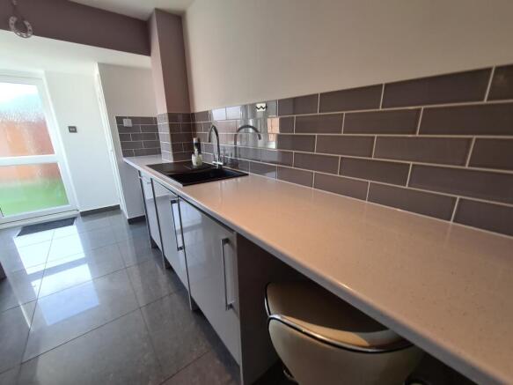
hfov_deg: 106.2
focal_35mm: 13
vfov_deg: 89.9
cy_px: 192
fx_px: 193
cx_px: 256
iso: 100
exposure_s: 1/100
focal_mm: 2.2
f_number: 2.2
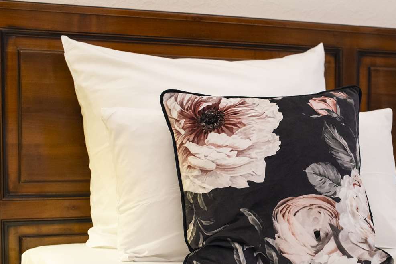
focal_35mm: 76
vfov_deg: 17.9
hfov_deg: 26.4
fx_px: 836
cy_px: 180
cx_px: 288
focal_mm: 50
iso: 2000
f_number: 4
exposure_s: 1/100
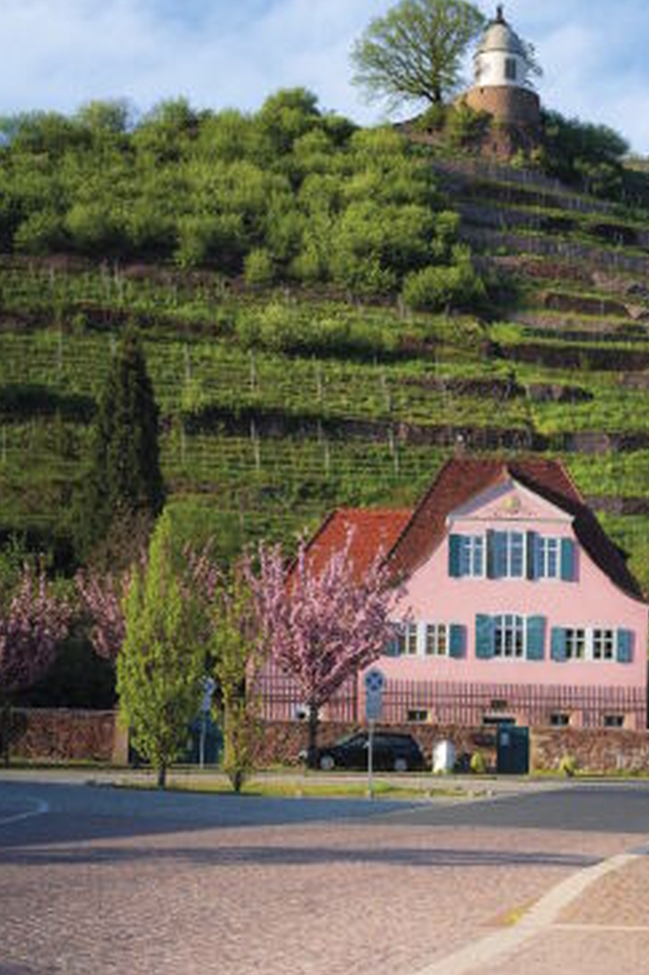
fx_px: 1895
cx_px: 479
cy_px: 689
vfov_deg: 28.6
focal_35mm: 70
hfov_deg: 19.3
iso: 100
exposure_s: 1/125
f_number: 10
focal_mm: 44
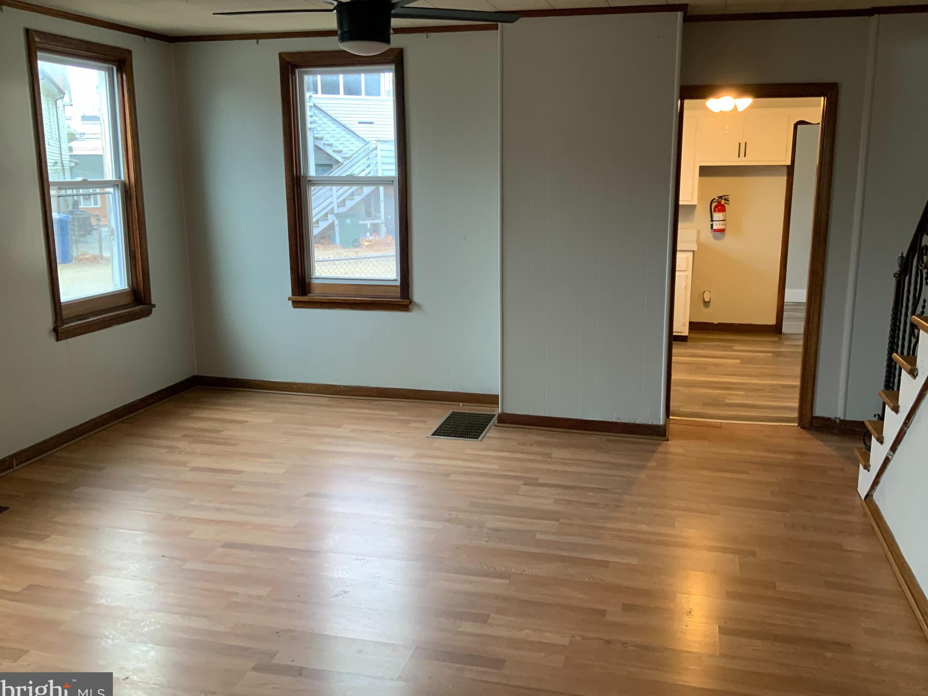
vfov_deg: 45.4
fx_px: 831
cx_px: 488
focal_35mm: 31
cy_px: 340
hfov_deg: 58.3
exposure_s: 1/60
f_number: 1.8
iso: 125
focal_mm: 3
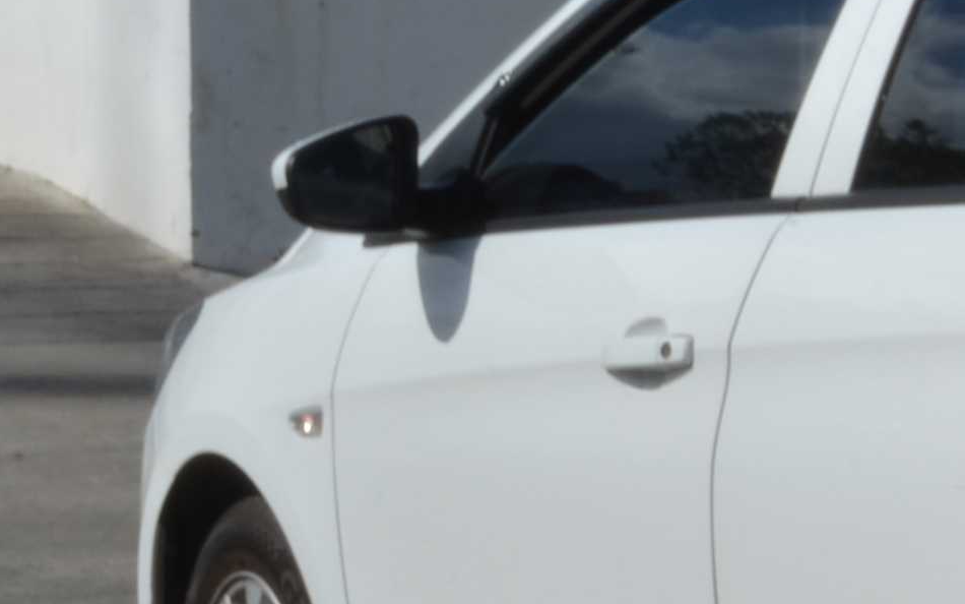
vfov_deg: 6.9
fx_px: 4997
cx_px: 1470
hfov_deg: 10.6
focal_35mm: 190
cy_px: 483
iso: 100
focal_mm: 32
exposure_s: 1/25
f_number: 32
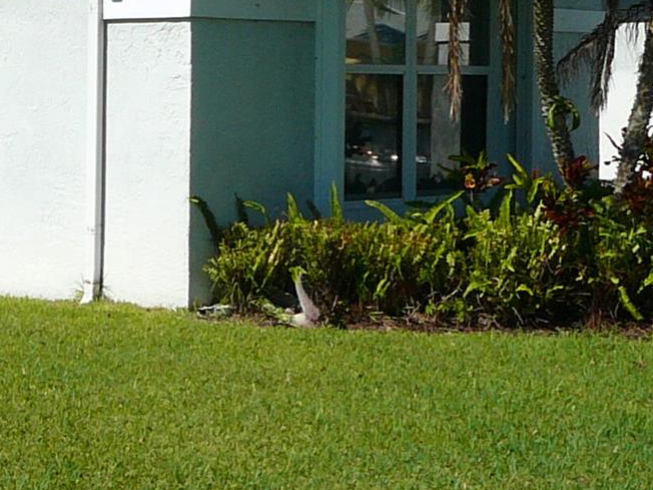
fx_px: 2075
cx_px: -143
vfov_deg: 13.4
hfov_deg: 17.0
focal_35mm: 110
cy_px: 120
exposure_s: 1/640
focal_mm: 5.2
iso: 80
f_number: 5
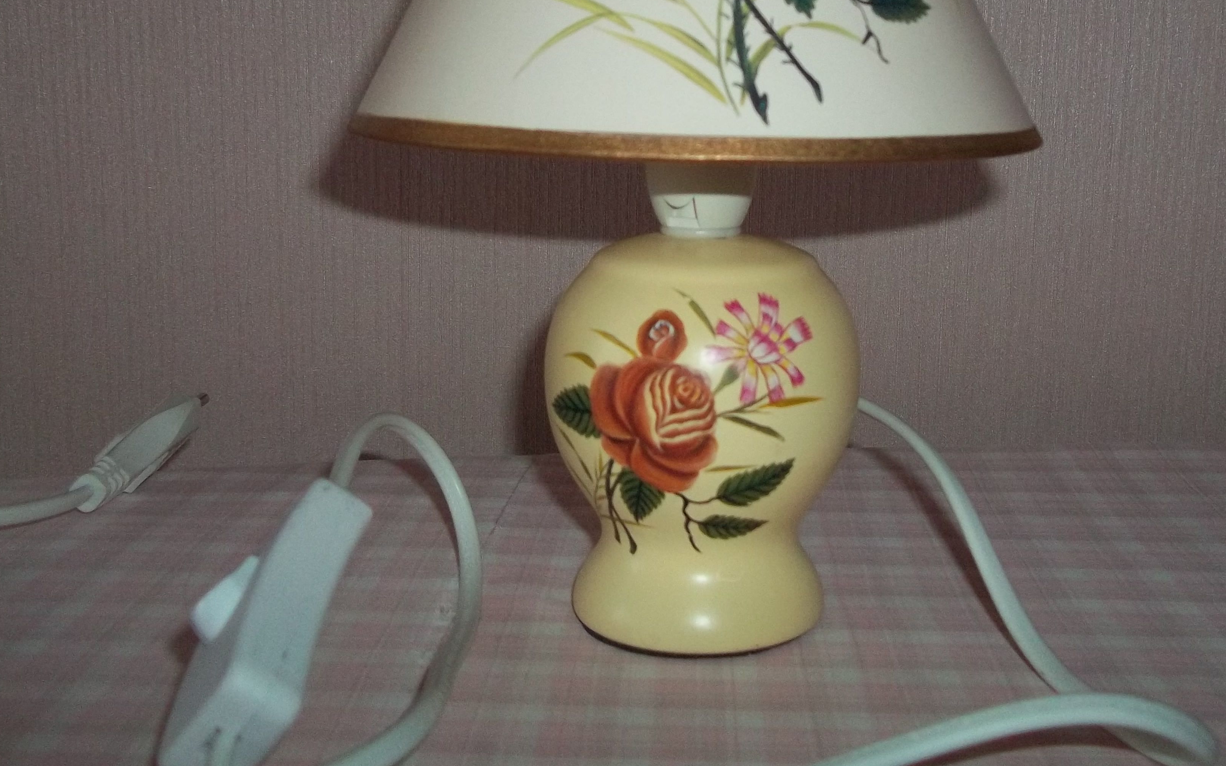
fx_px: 1403
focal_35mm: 42
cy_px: 211
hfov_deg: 47.1
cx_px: 690
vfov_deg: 30.1
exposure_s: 1/30
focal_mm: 5.7
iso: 160
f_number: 2.9
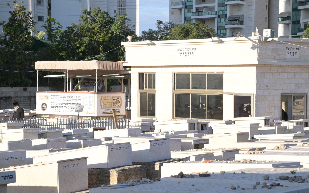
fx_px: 733
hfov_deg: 23.8
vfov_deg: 15.0
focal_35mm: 87
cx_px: 154
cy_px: 93
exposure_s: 1/200
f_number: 20
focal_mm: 85
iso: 800
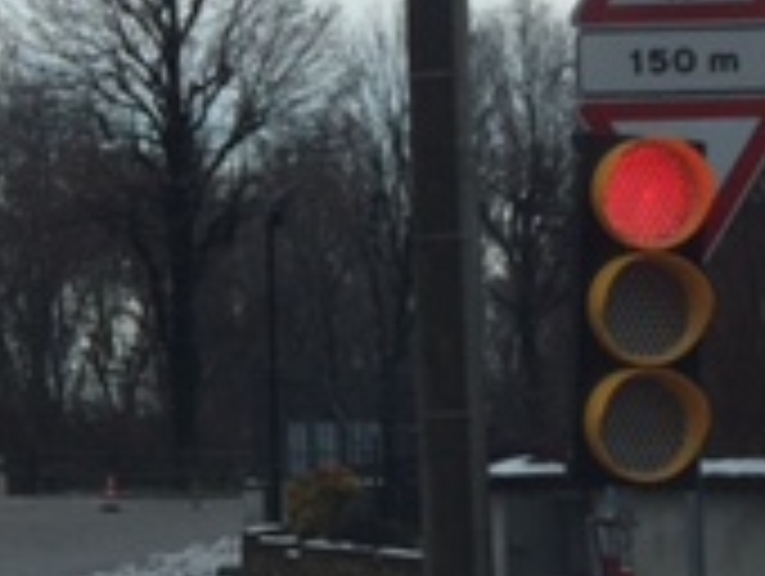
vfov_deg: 13.6
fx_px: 2412
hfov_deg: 16.8
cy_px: 212
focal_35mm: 109
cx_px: -288
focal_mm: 4.15
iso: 32
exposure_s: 1/791
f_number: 2.2
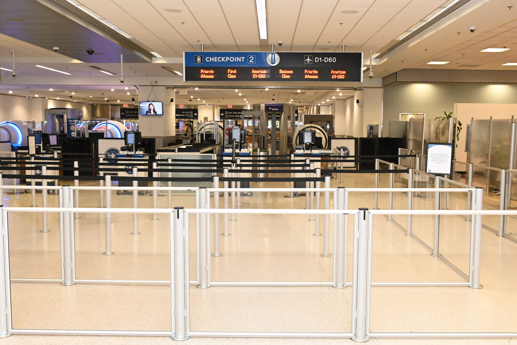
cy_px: 172
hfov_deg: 53.1
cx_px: 258
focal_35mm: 36
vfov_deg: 36.9
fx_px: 517
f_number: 5.6
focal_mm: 24
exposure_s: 1/125
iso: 2000
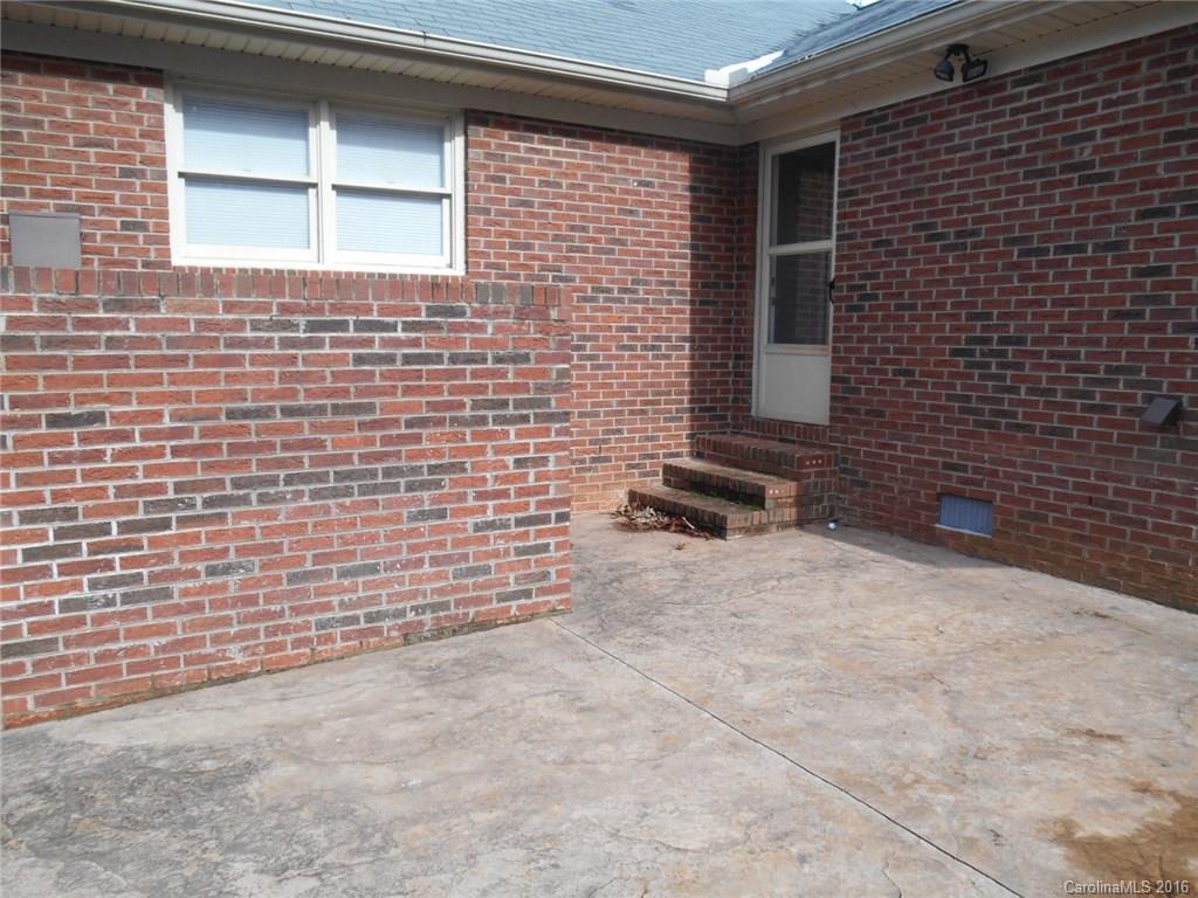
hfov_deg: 67.3
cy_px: 449
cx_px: 599
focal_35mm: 26
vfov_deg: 53.1
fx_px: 900
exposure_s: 1/320
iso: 80
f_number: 3.4
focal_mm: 4.7
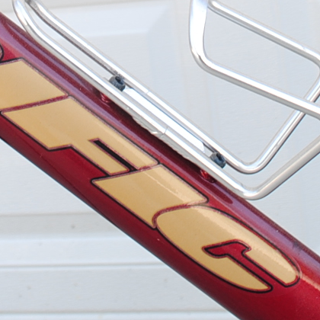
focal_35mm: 106
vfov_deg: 15.5
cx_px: 98
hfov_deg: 16.4
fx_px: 1109
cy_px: -108
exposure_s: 1/50
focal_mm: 18
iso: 100
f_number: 5
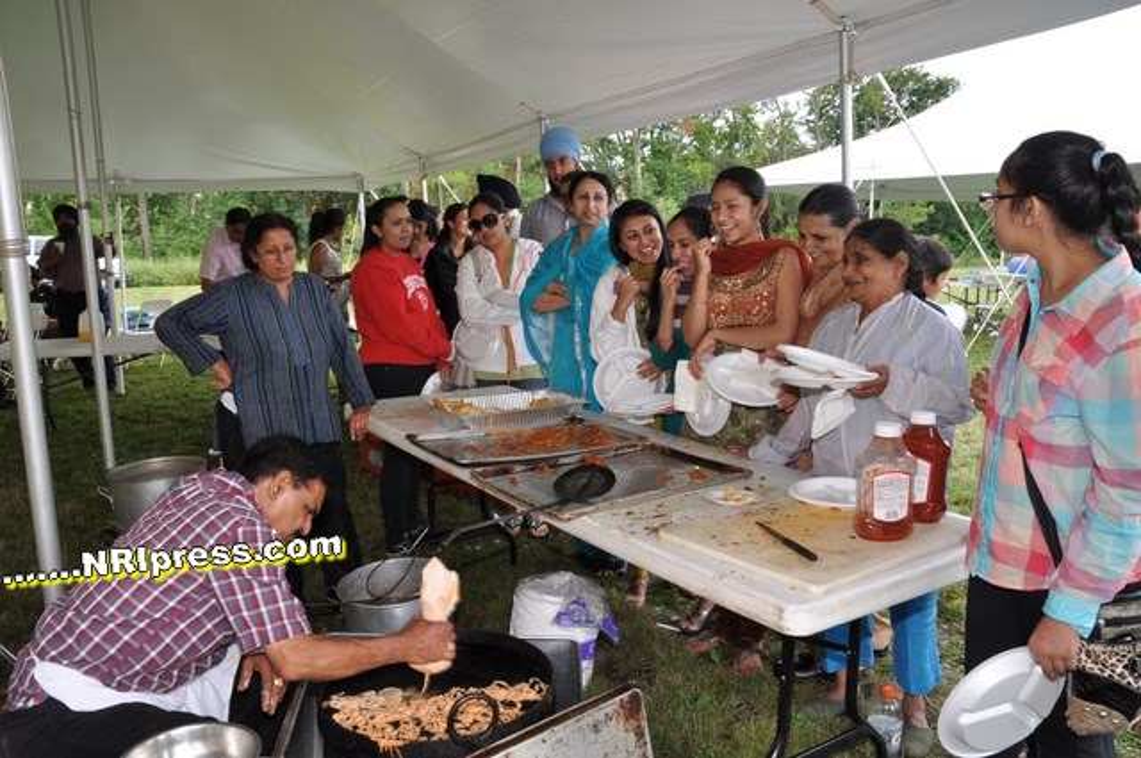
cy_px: 379
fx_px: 855
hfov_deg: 67.4
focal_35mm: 27
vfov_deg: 47.8
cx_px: 570
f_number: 7.1
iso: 200
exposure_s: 1/40
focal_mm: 18
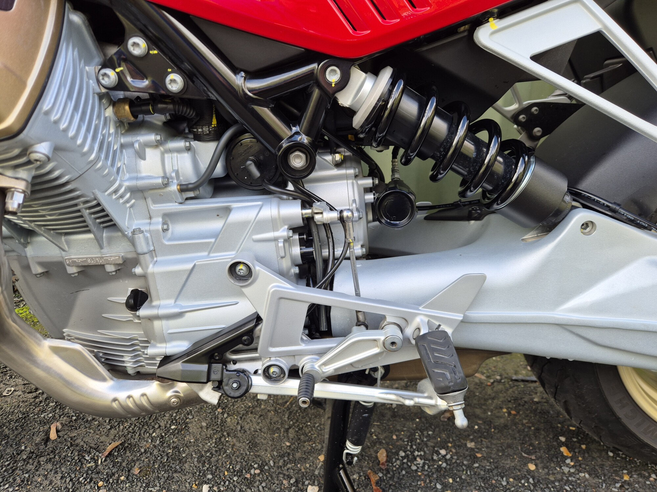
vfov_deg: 58.9
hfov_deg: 73.9
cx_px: 328
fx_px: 437
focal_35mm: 23
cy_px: 246
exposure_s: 1/180
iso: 64
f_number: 1.8
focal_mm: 5.4
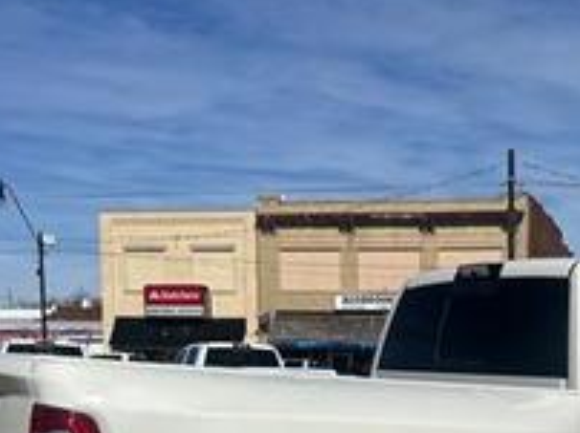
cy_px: 508
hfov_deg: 29.2
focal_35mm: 65
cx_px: 465
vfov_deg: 21.1
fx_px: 1088
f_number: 1.5
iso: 50
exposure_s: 1/16393
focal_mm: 5.7
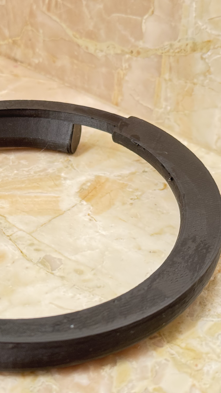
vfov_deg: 30.2
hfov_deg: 16.9
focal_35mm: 70
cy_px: 196
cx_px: 1
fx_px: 729
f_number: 1.78
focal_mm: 6.76
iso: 250
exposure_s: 1/60
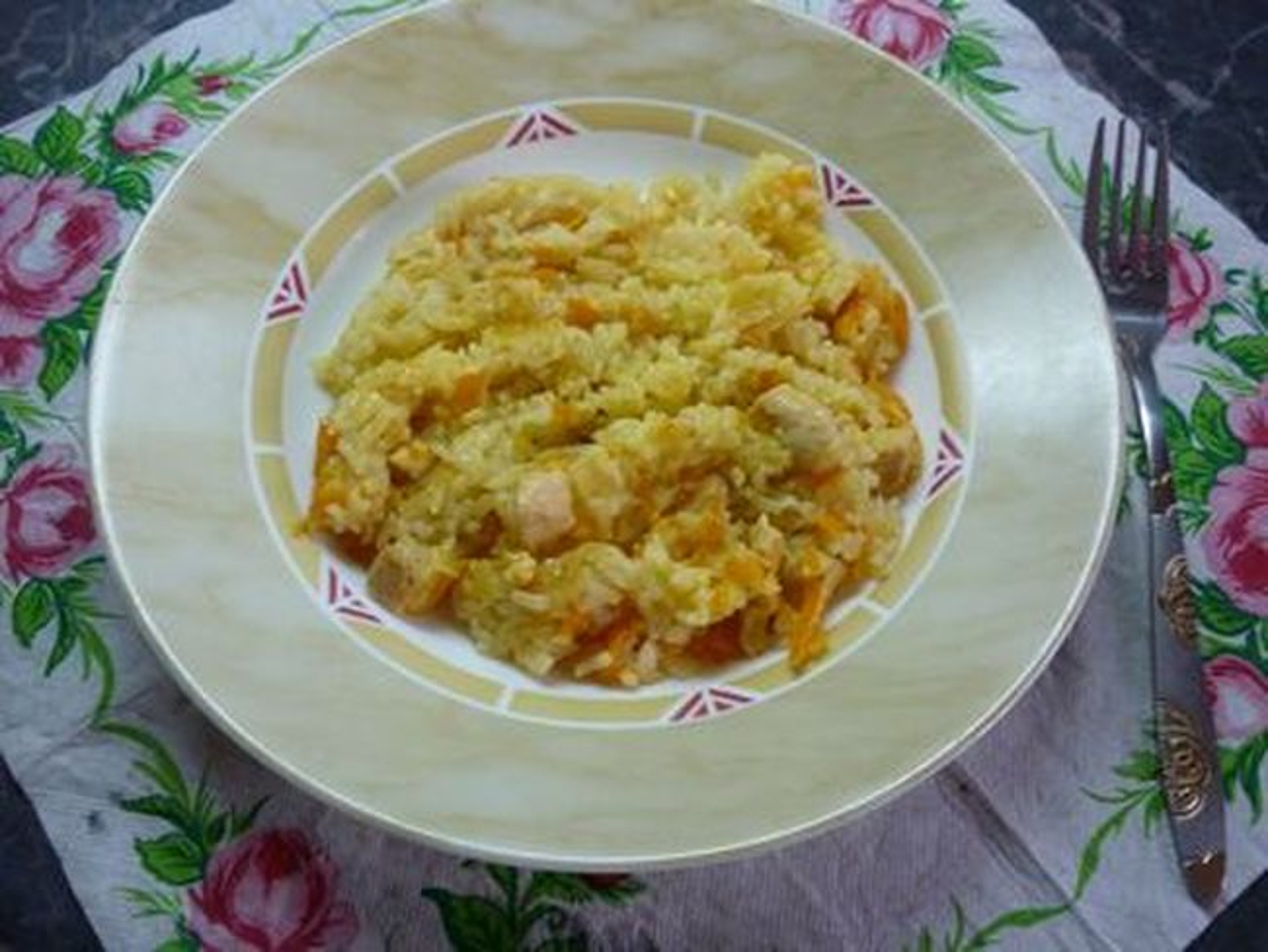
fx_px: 1209
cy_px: 476
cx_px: 634
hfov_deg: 55.3
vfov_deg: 43.0
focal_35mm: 33
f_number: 2.8
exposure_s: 1/30
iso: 250
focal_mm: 5.5
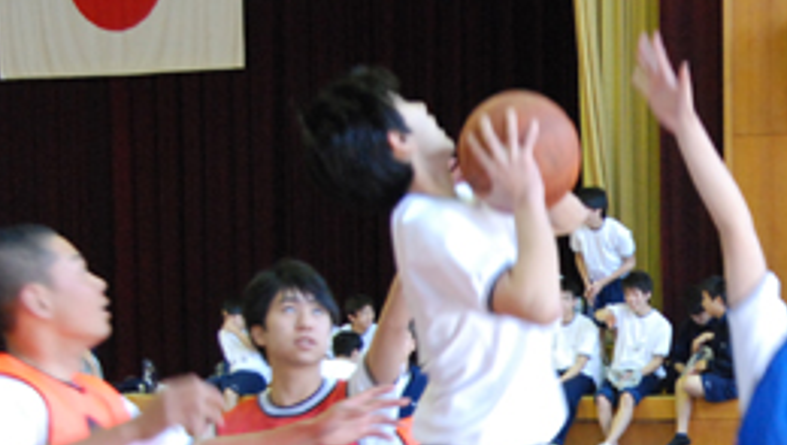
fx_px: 2424
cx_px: 793
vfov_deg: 10.3
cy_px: 515
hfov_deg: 18.0
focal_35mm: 116
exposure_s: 1/80
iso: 1600
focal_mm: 32
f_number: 5.6
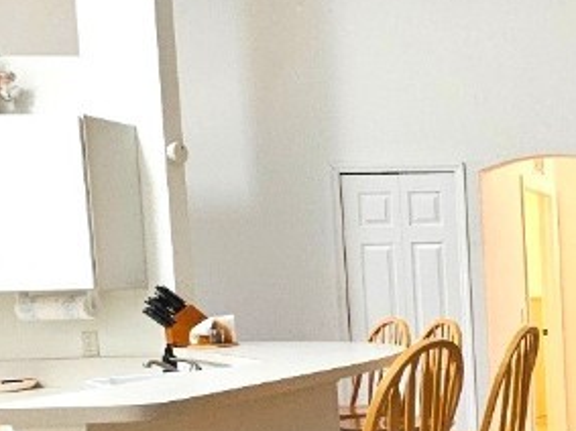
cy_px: 311
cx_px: 859
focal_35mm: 47
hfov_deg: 27.8
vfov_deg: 30.5
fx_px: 782
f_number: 2.2
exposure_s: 1/30
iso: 320
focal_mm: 2.2
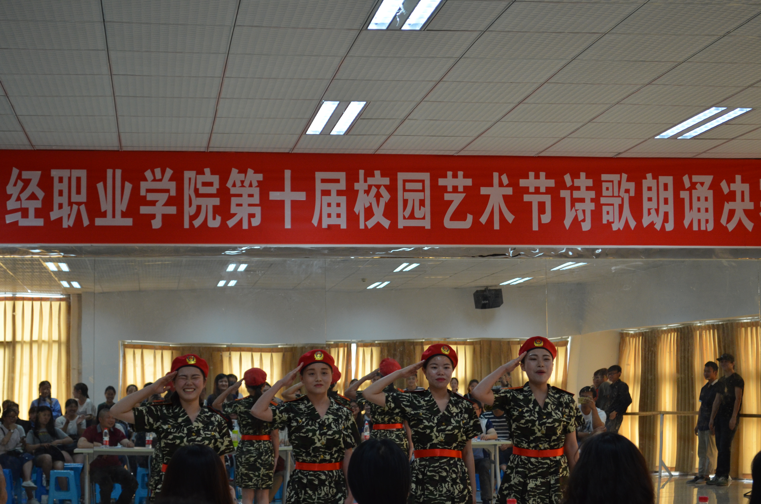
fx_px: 1519
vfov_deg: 18.8
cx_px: 380
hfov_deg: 28.1
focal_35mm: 72
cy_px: 252
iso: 800
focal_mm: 48
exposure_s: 1/60
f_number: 5.3
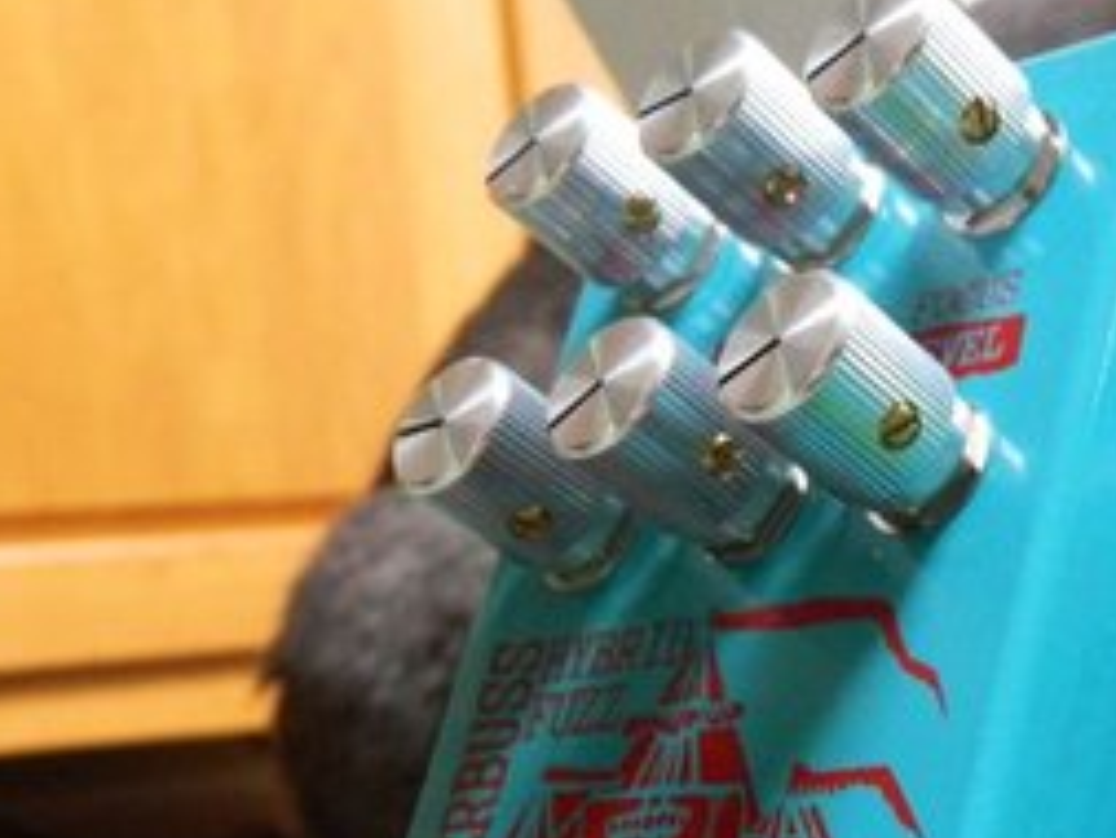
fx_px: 2677
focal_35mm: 83
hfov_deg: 23.0
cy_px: 829
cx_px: 992
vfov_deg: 17.4
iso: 400
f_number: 3.3
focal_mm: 6.2
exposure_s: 1/30
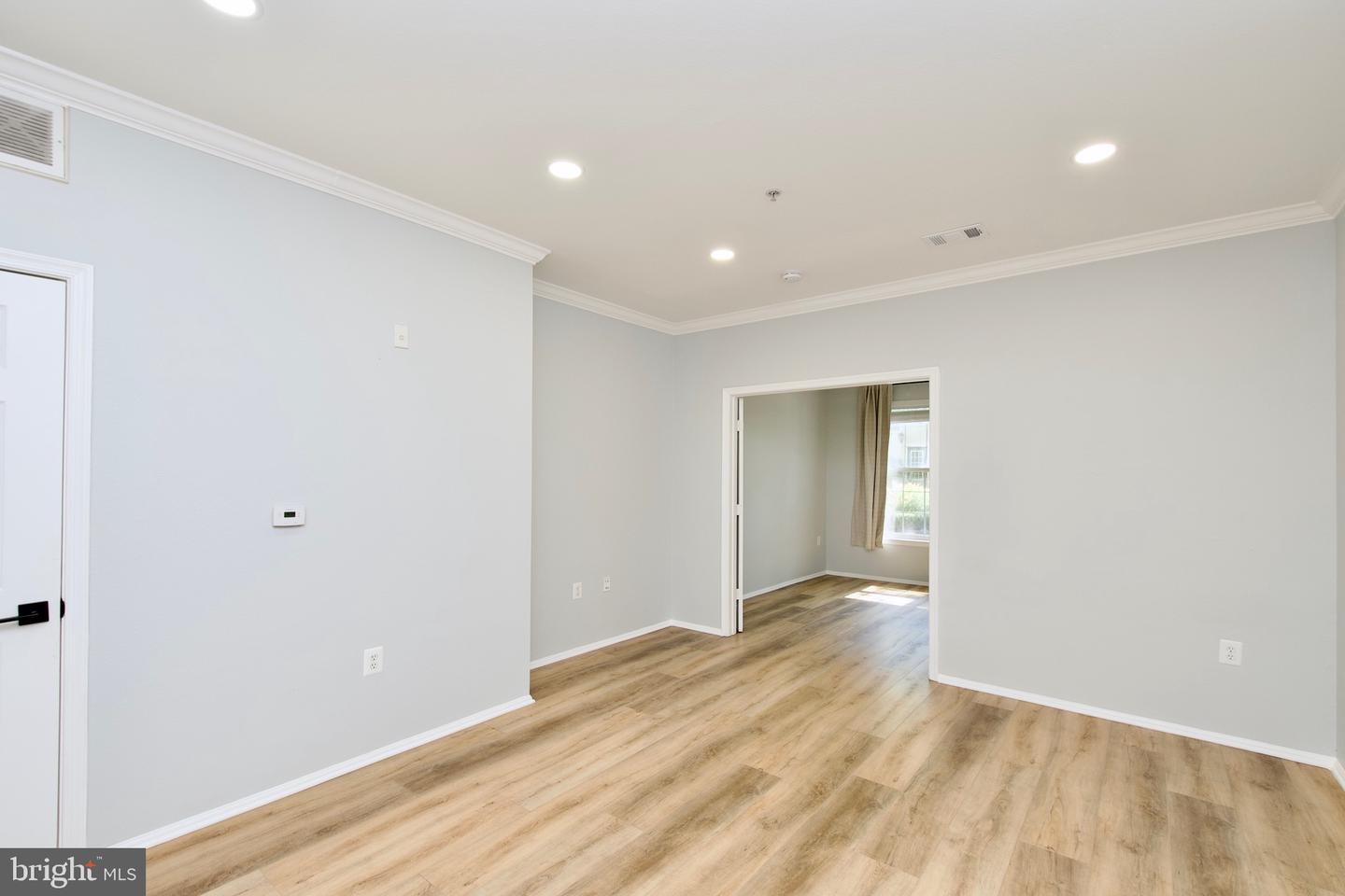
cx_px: 672
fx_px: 560
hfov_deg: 100.4
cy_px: 448
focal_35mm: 15
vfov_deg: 77.3
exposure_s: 1/30
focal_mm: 10
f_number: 7.1
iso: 320
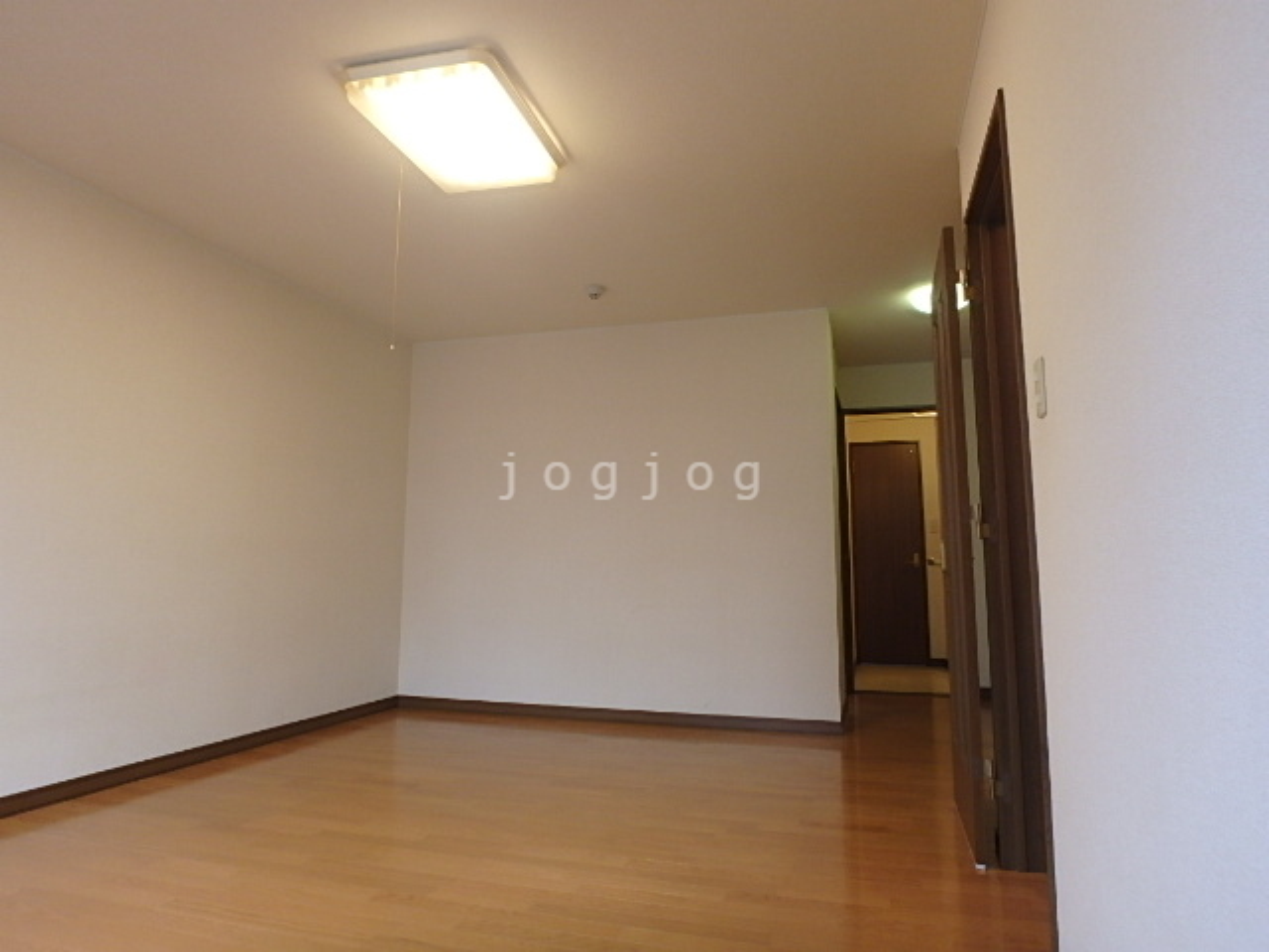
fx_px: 770
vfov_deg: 63.4
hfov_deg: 79.0
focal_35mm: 21
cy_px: 476
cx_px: 634
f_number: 3.5
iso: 200
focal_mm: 3.7
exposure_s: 1/30
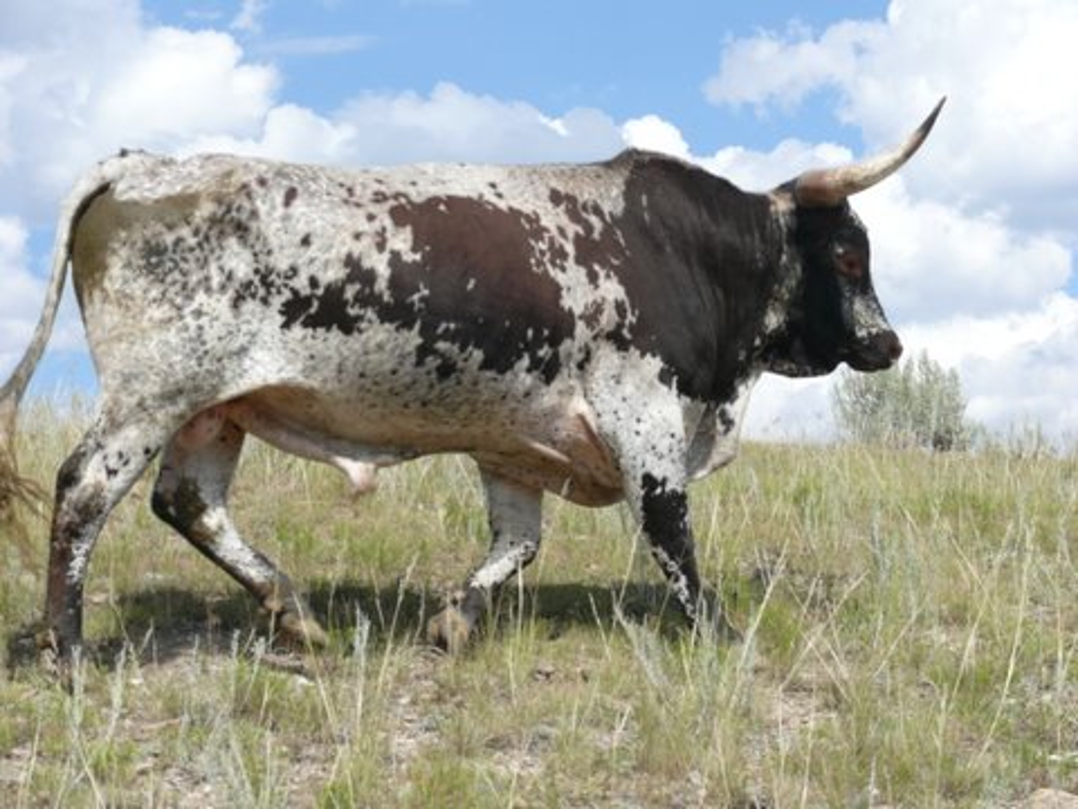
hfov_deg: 19.4
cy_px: 404
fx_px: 3145
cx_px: 539
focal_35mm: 101
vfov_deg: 14.6
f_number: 5.6
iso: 100
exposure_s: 1/500
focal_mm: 21.3
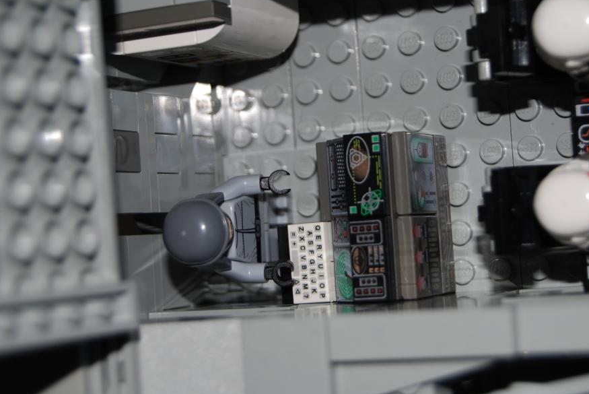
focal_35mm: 97
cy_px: 179
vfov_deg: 14.2
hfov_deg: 21.1
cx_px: 328
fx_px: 1582
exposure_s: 1/125
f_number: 5.6
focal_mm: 55
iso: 100
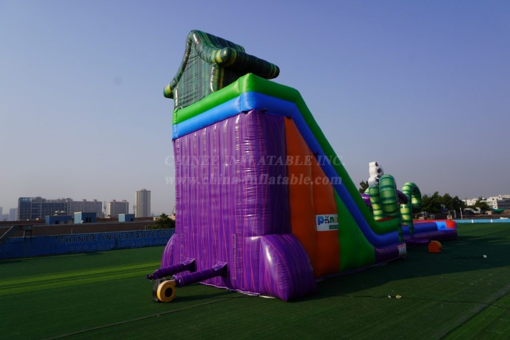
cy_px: 170
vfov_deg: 53.1
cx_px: 255
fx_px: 340
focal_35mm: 24
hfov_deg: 73.7
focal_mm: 16
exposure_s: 1/200
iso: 100
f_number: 10
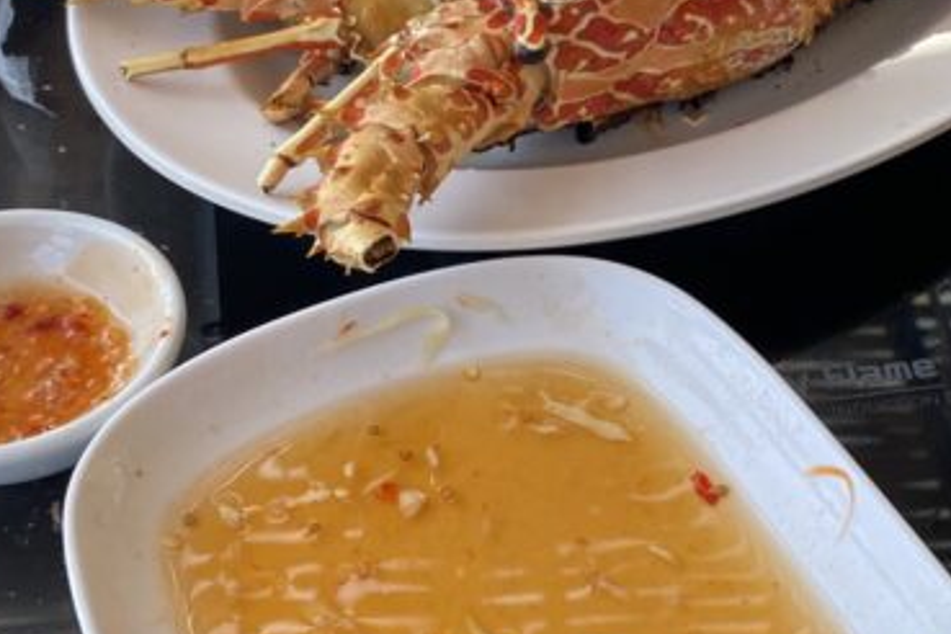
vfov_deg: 18.2
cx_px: 750
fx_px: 1981
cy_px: 338
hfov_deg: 26.5
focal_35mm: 75
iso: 32
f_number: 1.8
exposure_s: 1/315
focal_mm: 4.25
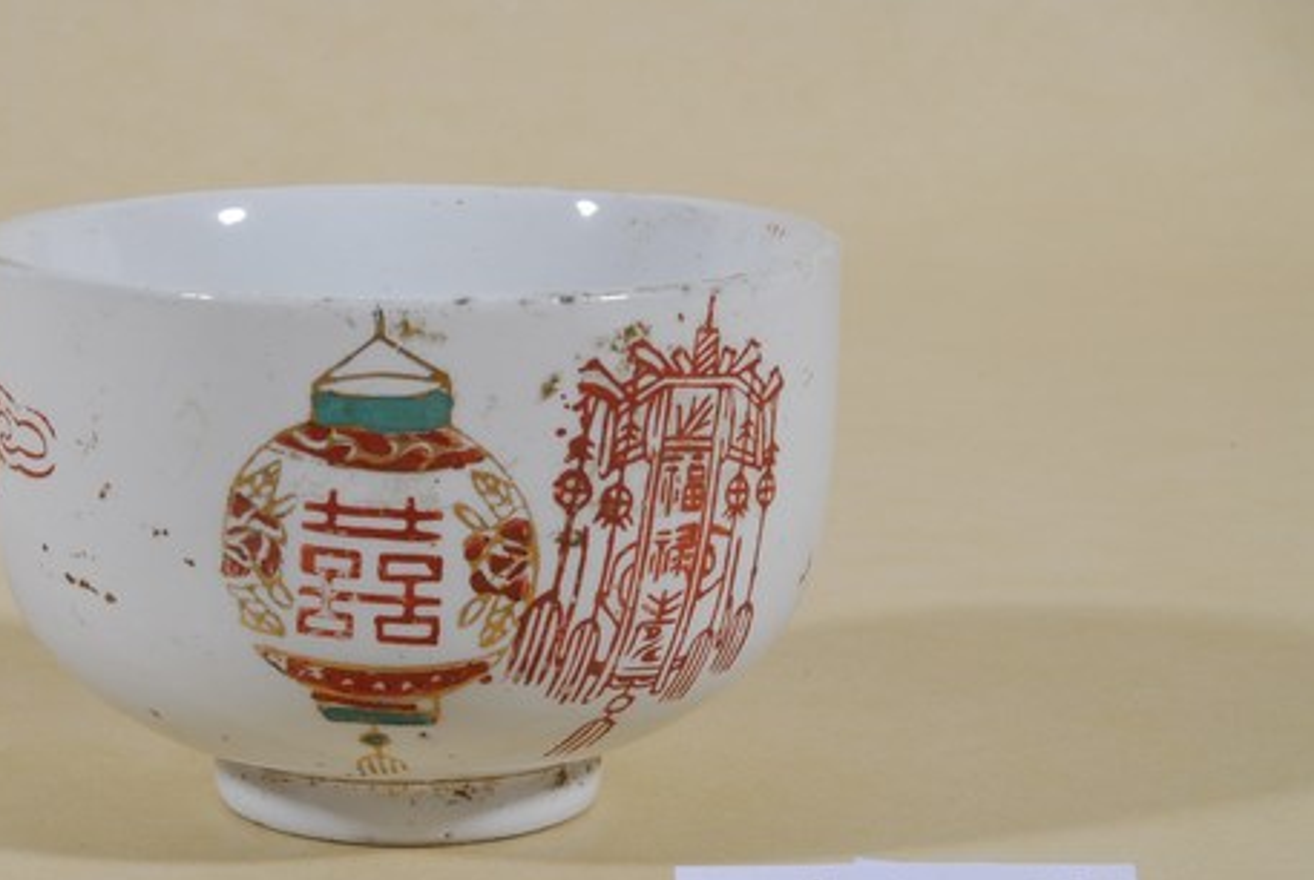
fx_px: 5372
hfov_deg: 13.9
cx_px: 426
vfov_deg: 9.4
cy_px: 470
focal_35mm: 147
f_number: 25
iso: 100
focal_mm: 70
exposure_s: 1/125
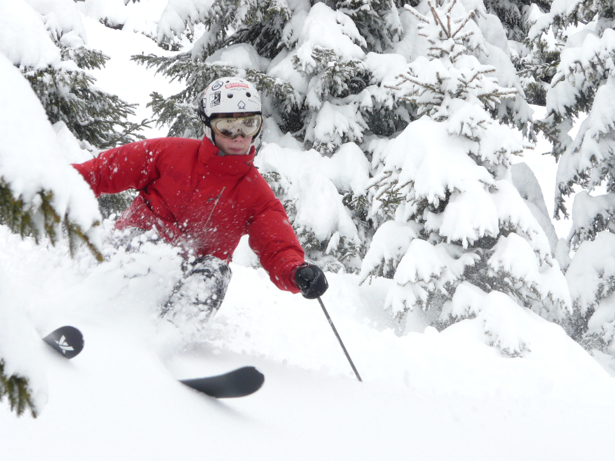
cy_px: 230
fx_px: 4104
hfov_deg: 8.6
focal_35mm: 231
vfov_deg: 6.4
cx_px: 308
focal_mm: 37.9
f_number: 5.6
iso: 100
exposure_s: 1/400
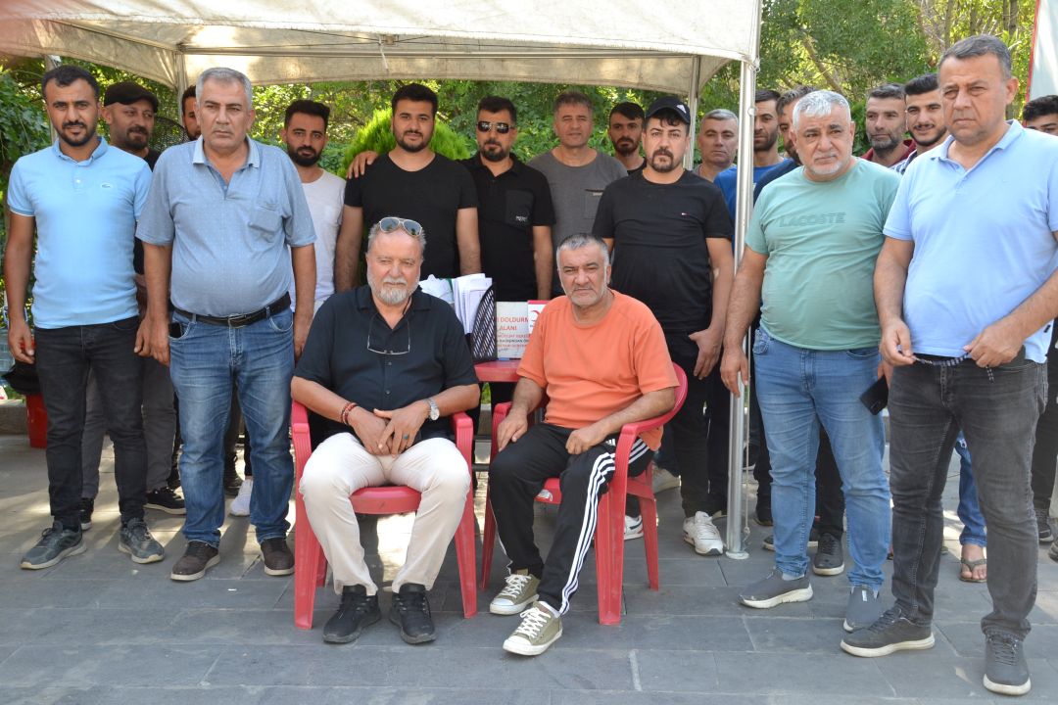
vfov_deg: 31.9
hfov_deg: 46.4
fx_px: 1234
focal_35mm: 42
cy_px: 352
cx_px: 529
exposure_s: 1/100
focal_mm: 28
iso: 400
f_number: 5
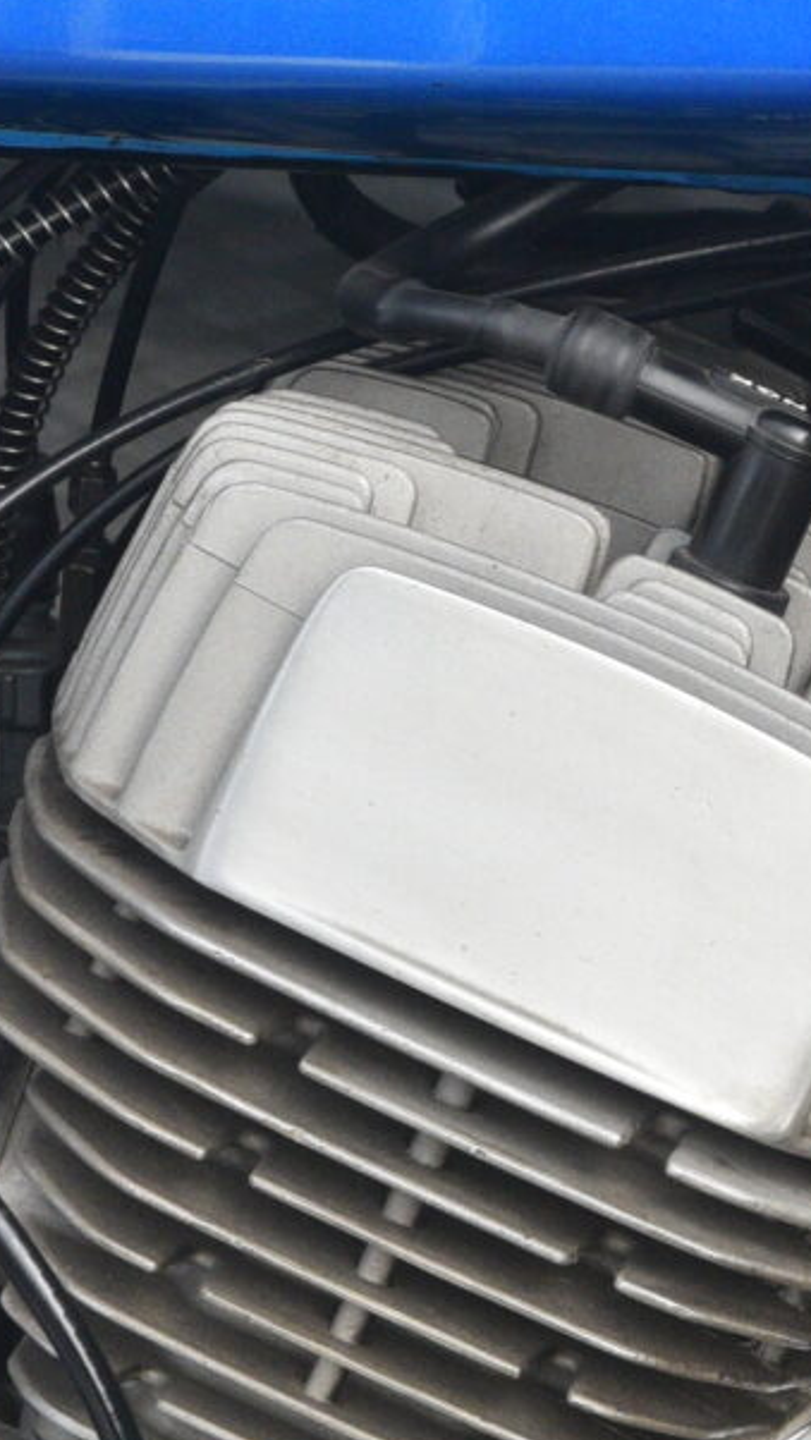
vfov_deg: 6.9
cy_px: 462
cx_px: 1398
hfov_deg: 3.9
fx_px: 11918
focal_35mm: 312
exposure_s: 1/400
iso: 2000
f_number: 10
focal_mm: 70
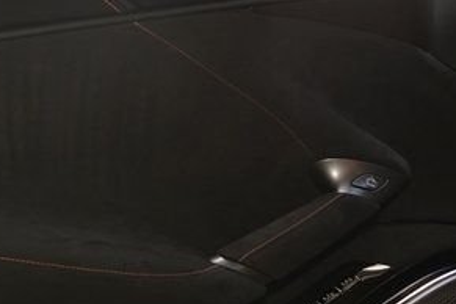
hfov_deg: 18.7
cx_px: -124
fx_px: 1292
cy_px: 107
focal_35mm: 102
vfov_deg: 13.4
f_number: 10
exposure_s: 1/80
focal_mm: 29
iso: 1000
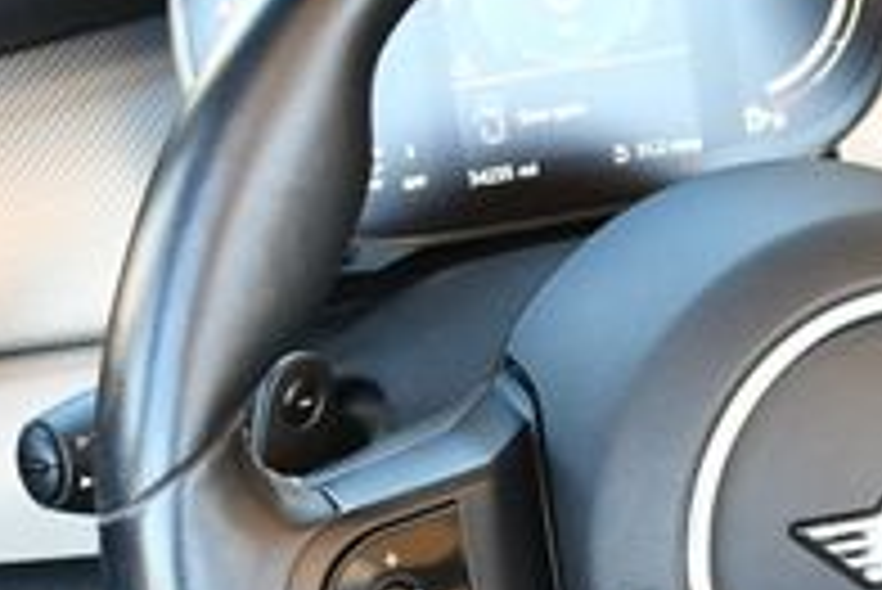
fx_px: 3530
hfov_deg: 13.9
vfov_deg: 9.5
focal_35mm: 144
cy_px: 459
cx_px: 990
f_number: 3.8
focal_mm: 22
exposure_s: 1/200
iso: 800
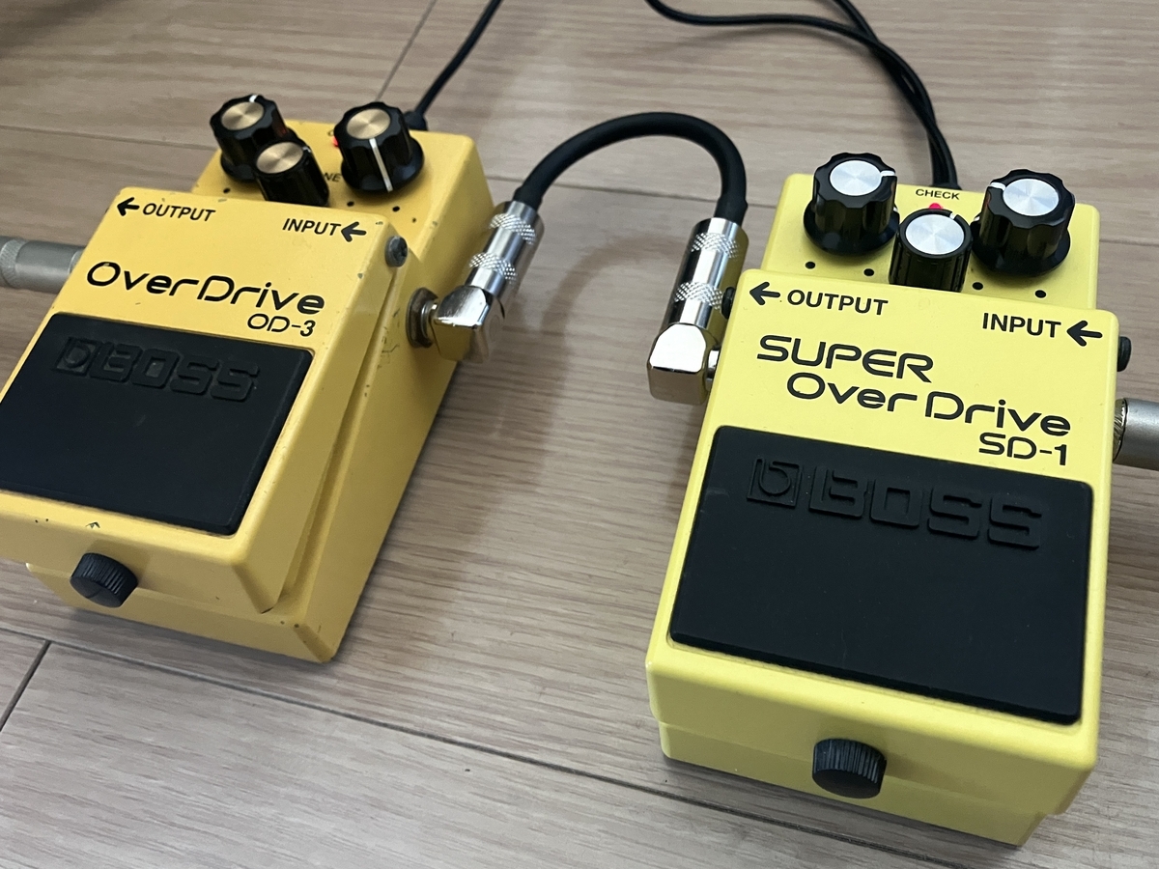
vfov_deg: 49.7
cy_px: 434
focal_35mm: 28
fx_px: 937
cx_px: 580
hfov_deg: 63.4
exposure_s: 1/30
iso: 400
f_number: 1.8
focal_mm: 3.99
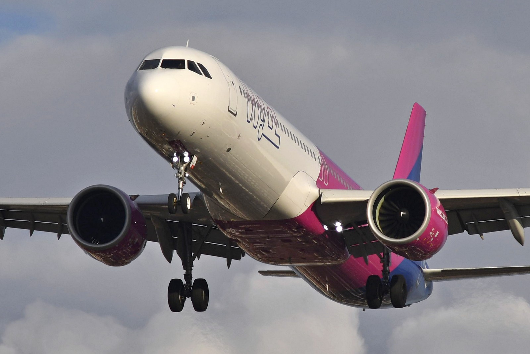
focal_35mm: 450
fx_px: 6625
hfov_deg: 4.6
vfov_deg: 3.1
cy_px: 177
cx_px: 265
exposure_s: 1/1250
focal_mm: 300
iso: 125
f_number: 10
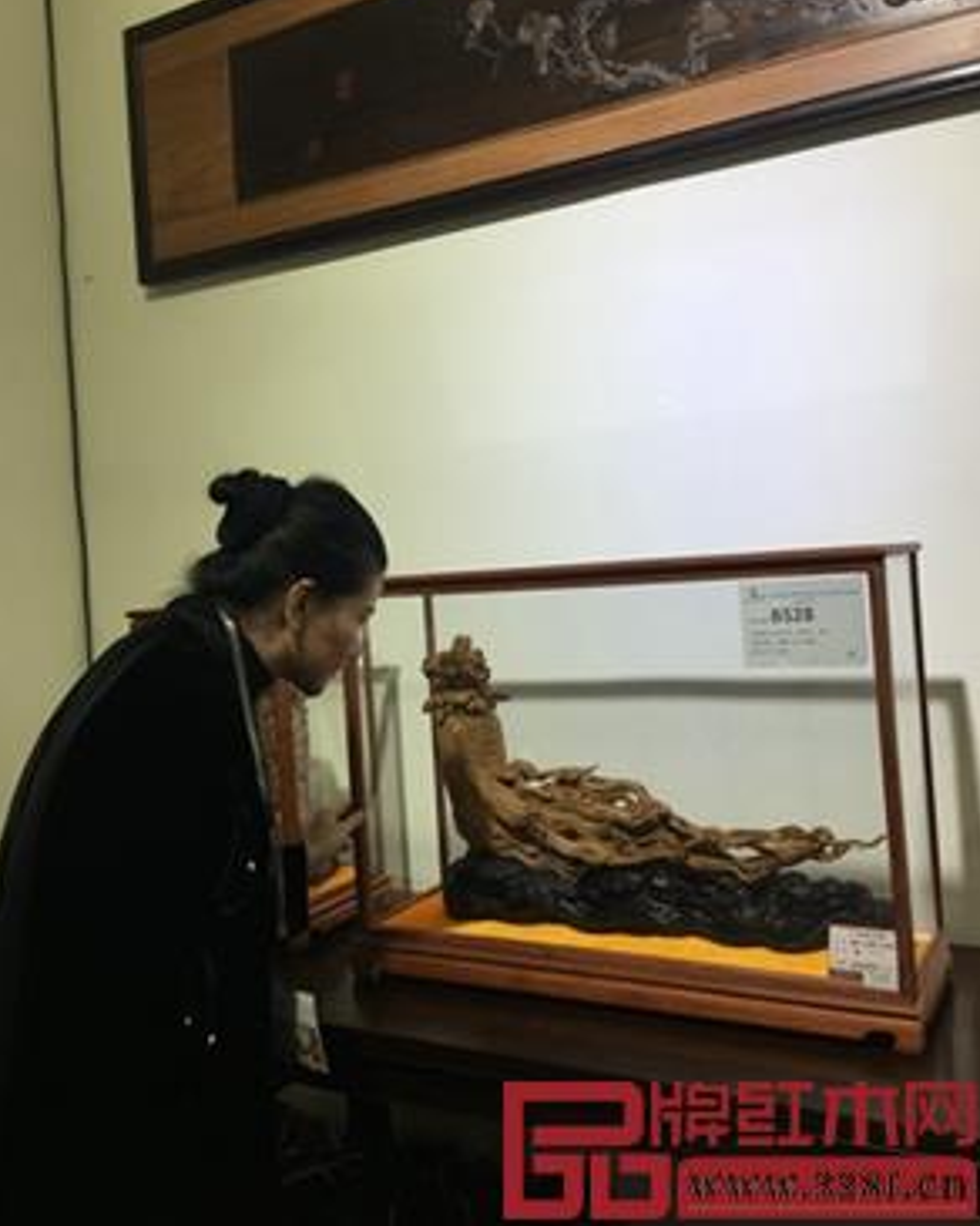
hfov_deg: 47.1
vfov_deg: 57.1
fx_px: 1124
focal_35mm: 31
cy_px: 571
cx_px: 490
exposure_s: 1/100
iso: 32
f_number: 2.2
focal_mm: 4.15
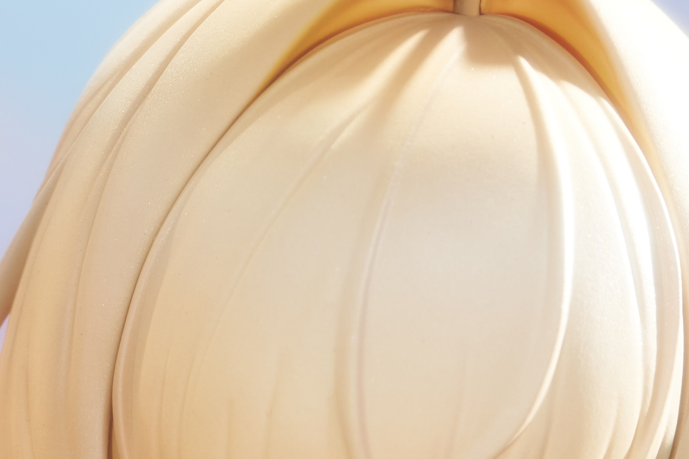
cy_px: 1177
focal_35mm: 349
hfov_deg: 5.9
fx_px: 6679
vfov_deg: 3.9
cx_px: 148
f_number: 8
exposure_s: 1/6
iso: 200
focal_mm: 65
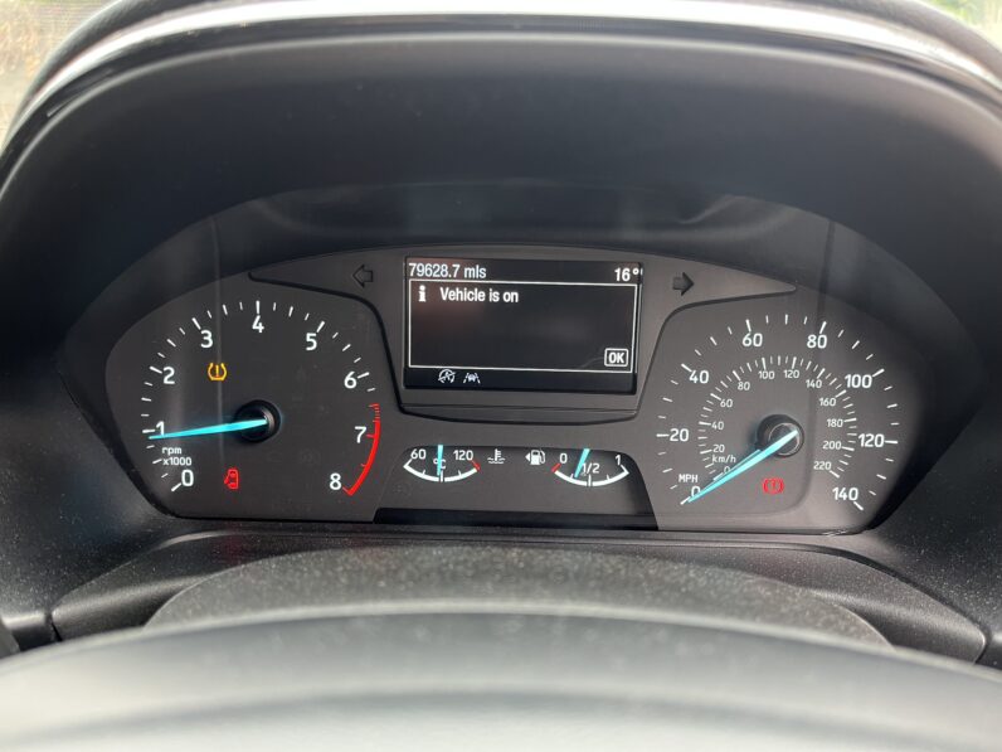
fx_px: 753
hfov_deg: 67.3
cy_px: 376
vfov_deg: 53.1
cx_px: 501
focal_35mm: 26
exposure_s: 1/60
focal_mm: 5.1
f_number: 1.6
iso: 200
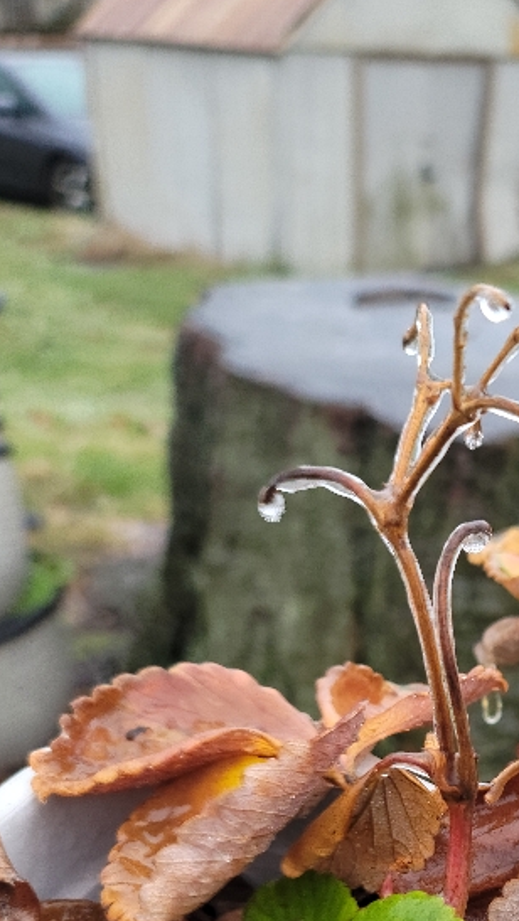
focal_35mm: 51
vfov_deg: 38.7
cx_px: 480
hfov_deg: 22.8
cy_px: 763
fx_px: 1247
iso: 25
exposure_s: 1/50
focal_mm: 7
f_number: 1.8
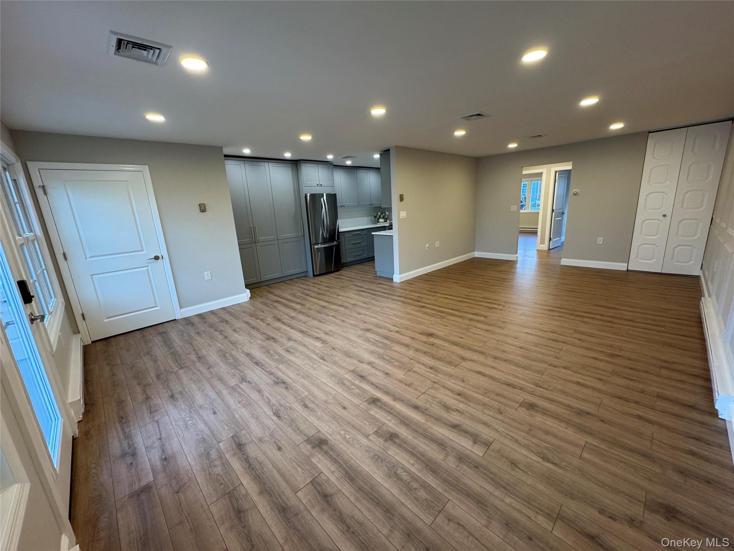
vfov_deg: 85.7
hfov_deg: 102.1
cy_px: 276
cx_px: 367
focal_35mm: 14
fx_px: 297
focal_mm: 2.22
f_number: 2.2
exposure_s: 1/120
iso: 200
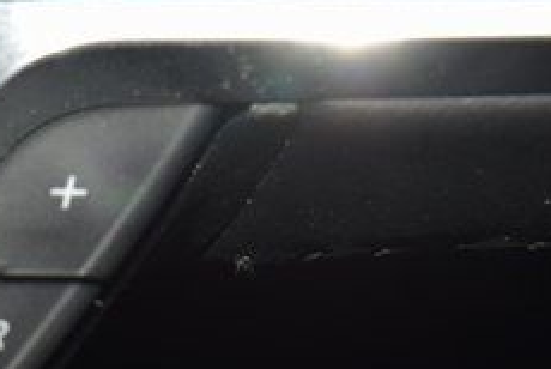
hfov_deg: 7.0
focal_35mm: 292
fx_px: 4475
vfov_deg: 4.7
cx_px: -69
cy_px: 332
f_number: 8
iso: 100
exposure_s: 1/125
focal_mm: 70
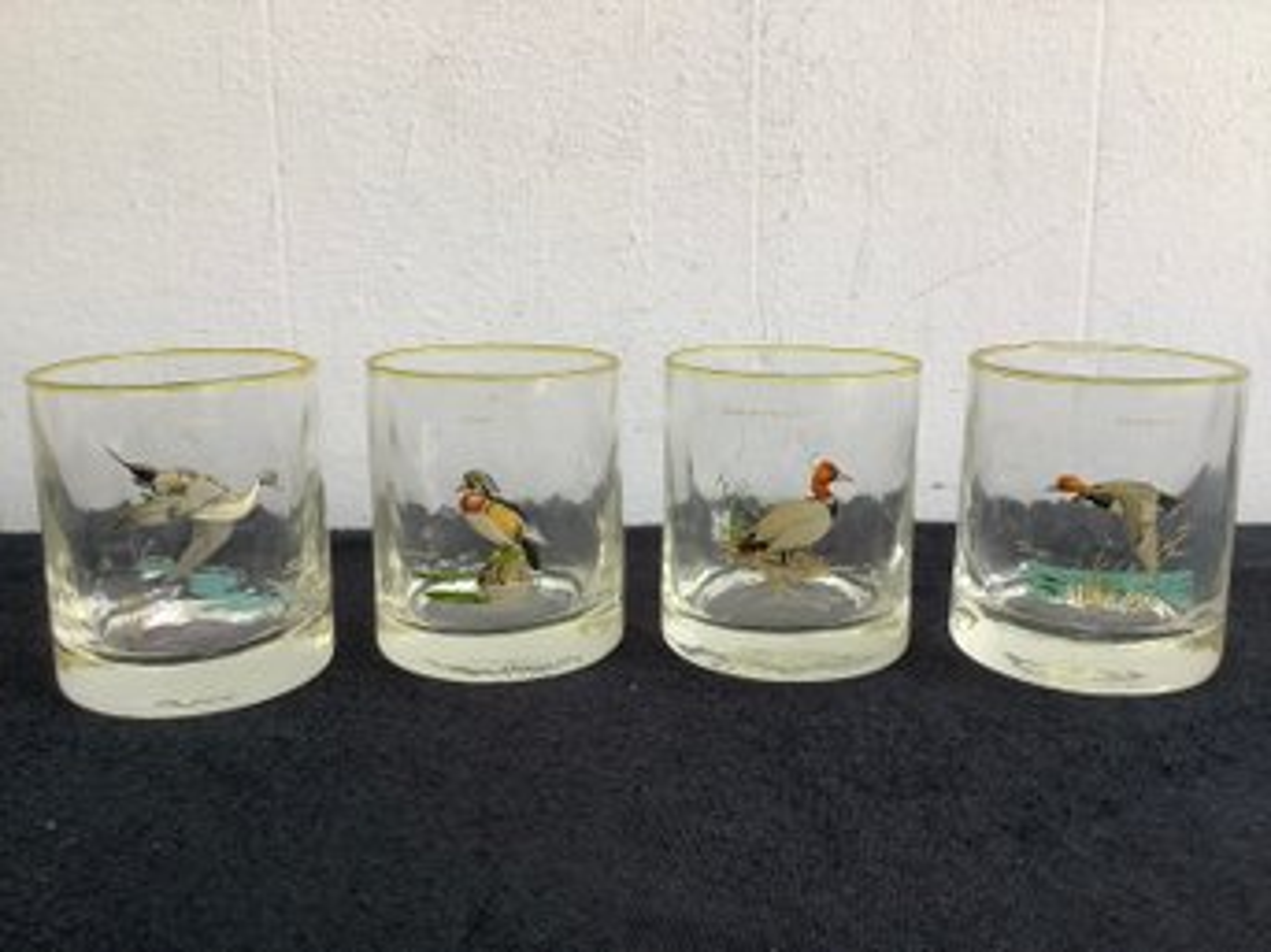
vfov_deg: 45.4
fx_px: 1138
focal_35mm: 31
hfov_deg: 58.4
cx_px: 636
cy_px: 476
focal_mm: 3.3
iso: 50
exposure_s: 1/50
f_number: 2.4
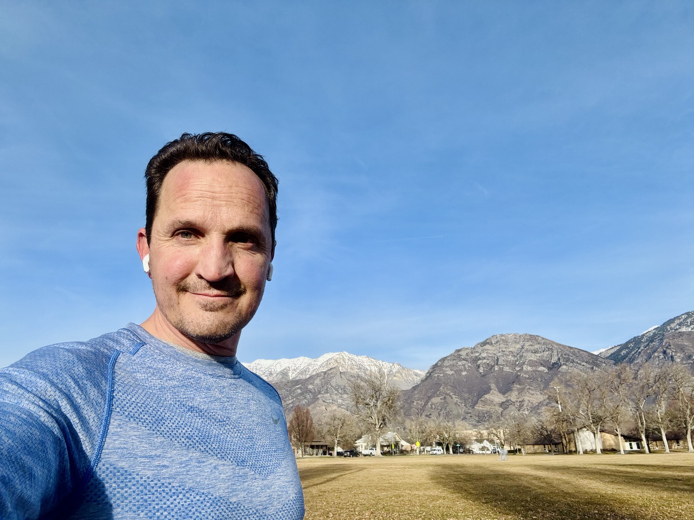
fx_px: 461
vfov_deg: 58.9
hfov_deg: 73.9
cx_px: 347
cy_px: 260
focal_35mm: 23
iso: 25
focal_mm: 2.69
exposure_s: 1/900
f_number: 1.9
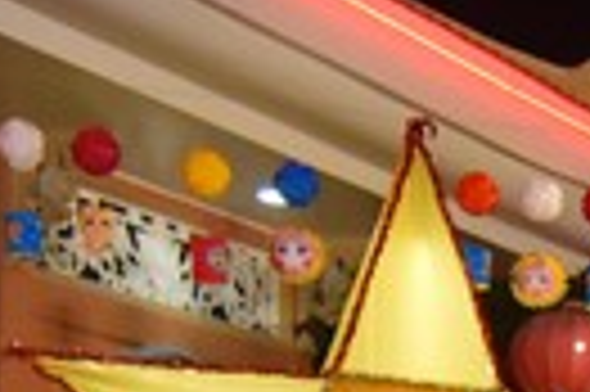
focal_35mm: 149
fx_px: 2439
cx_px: 1027
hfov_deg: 12.7
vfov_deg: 8.6
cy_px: 854
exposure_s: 1/640
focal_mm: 30
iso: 1600
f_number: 4.5
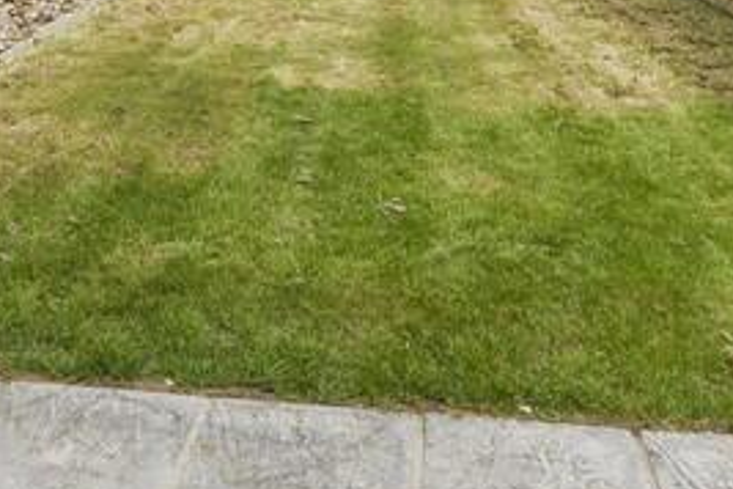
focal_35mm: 46
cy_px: -205
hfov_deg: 42.7
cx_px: 362
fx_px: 937
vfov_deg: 24.2
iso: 320
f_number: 9
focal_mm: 12
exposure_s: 1/640
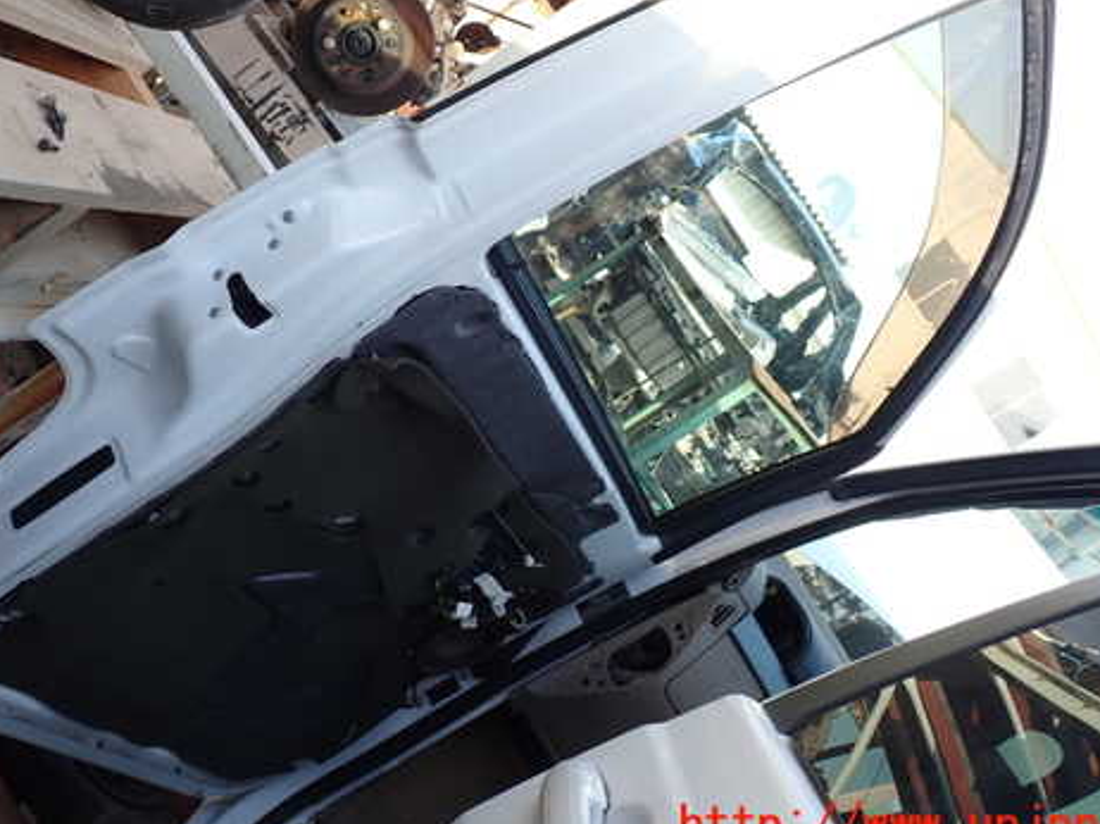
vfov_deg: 36.6
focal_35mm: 39
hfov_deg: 47.8
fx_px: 1239
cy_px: 322
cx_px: 502
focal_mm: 5.4
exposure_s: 1/160
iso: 100
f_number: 3.2
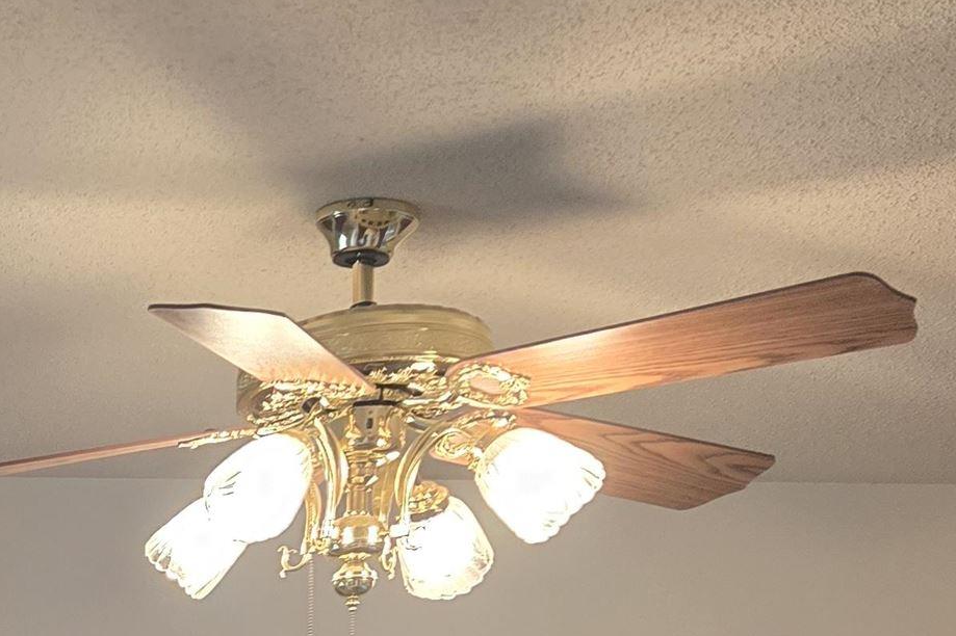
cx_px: -600
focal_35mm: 80
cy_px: 1121
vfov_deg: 15.0
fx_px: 2124
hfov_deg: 20.5
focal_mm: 6.3
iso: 400
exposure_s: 1/120
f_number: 1.7
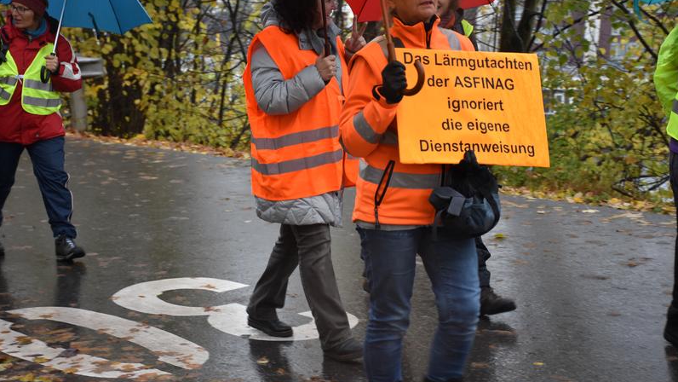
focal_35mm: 79
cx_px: 339
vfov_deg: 15.3
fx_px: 1420
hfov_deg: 26.8
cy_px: 166
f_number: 4.8
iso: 800
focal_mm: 50
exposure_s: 1/60
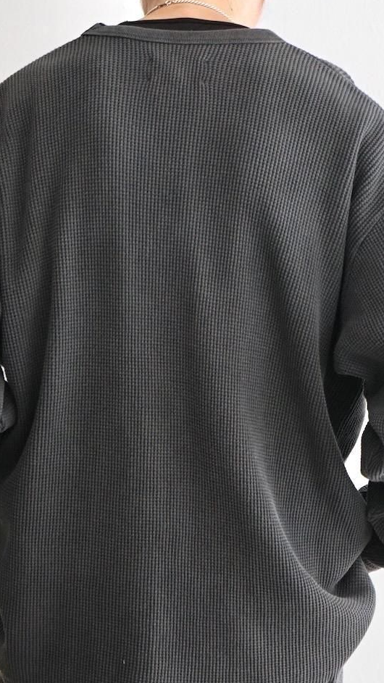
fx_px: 2065
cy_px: 423
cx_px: 176
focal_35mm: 114
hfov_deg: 10.6
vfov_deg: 18.8
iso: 1000
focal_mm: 57
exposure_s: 1/160
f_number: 5
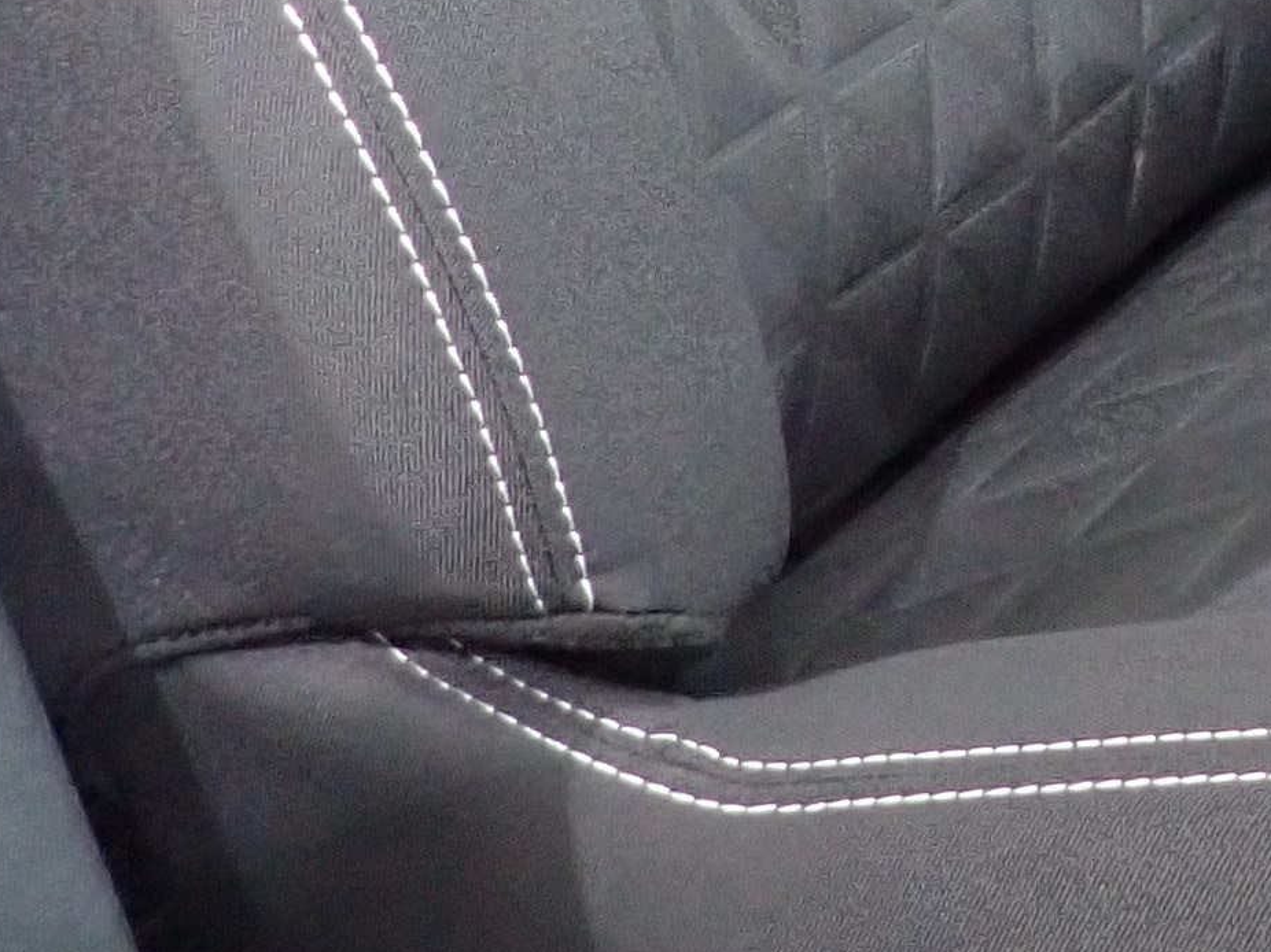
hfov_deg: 16.2
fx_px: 3964
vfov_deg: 12.5
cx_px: 2067
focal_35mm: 108
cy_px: -749
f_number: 2
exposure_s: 1/30
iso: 800
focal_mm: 4.5
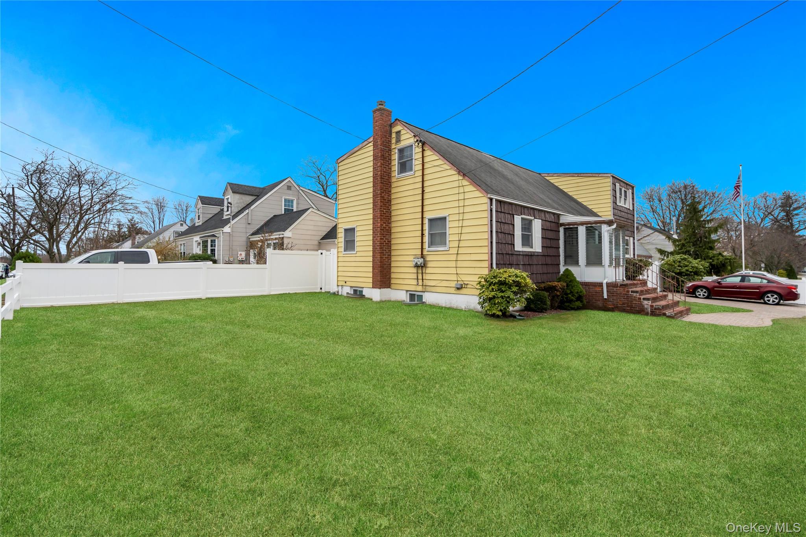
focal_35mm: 16
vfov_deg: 73.7
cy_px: 268
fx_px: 358
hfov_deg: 96.7
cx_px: 403
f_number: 5.6
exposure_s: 1/200
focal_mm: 16
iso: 1000
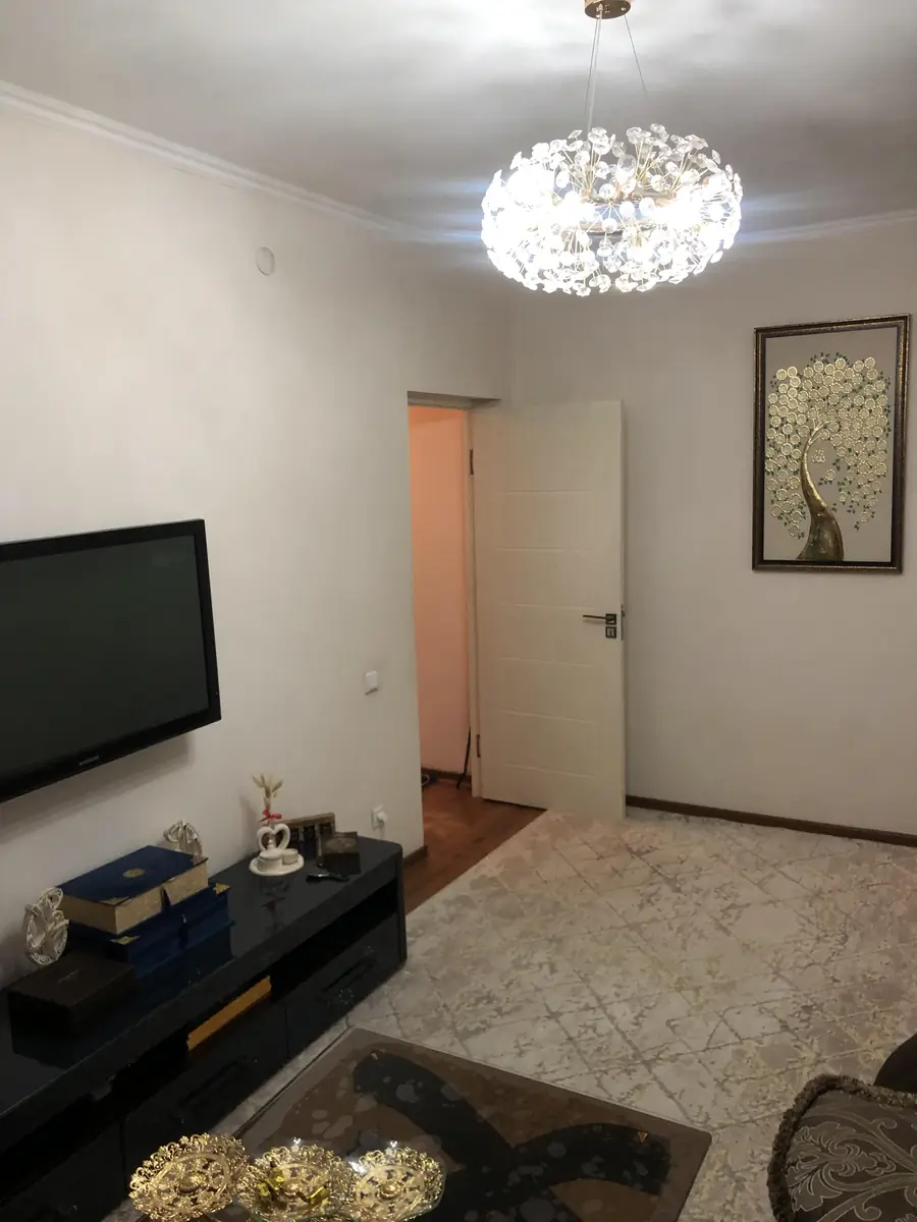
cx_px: 458
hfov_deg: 49.7
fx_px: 989
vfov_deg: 63.4
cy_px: 611
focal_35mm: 28
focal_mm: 4
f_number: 1.8
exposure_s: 1/33
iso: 40
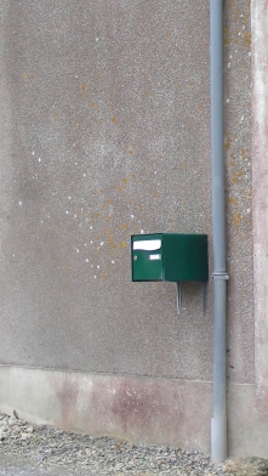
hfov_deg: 16.0
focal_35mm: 72
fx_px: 908
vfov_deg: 29.2
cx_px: 340
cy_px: 180
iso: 50
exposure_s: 1/117
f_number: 4
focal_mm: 6.3
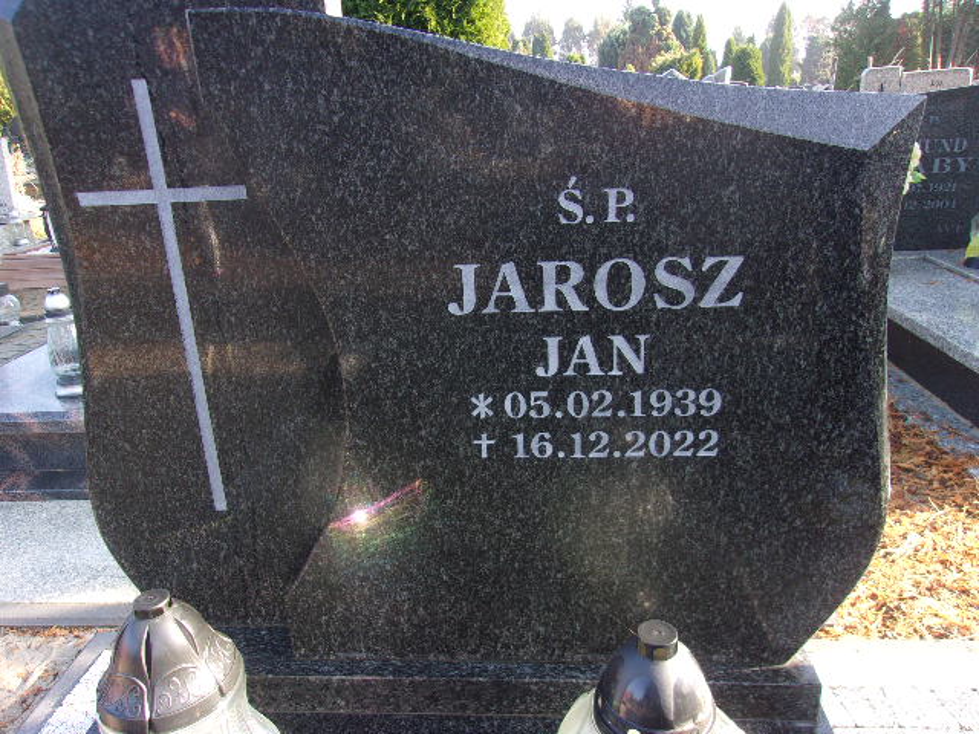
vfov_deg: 51.4
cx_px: 490
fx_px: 764
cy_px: 367
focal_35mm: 27
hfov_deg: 65.3
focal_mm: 4.9
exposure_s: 1/100
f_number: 3
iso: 80
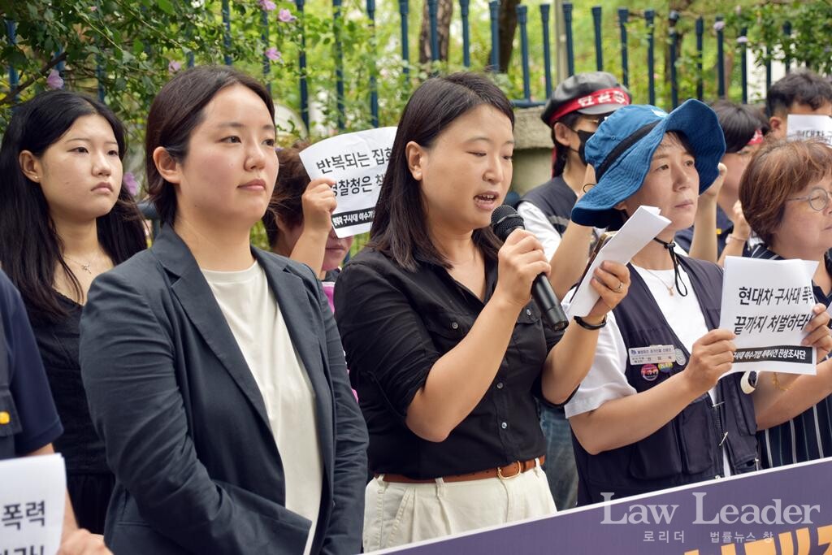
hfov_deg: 26.0
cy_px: 278
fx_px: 1803
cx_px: 416
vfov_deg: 17.5
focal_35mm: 78
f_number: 5
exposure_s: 1/125
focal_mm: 52
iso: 200
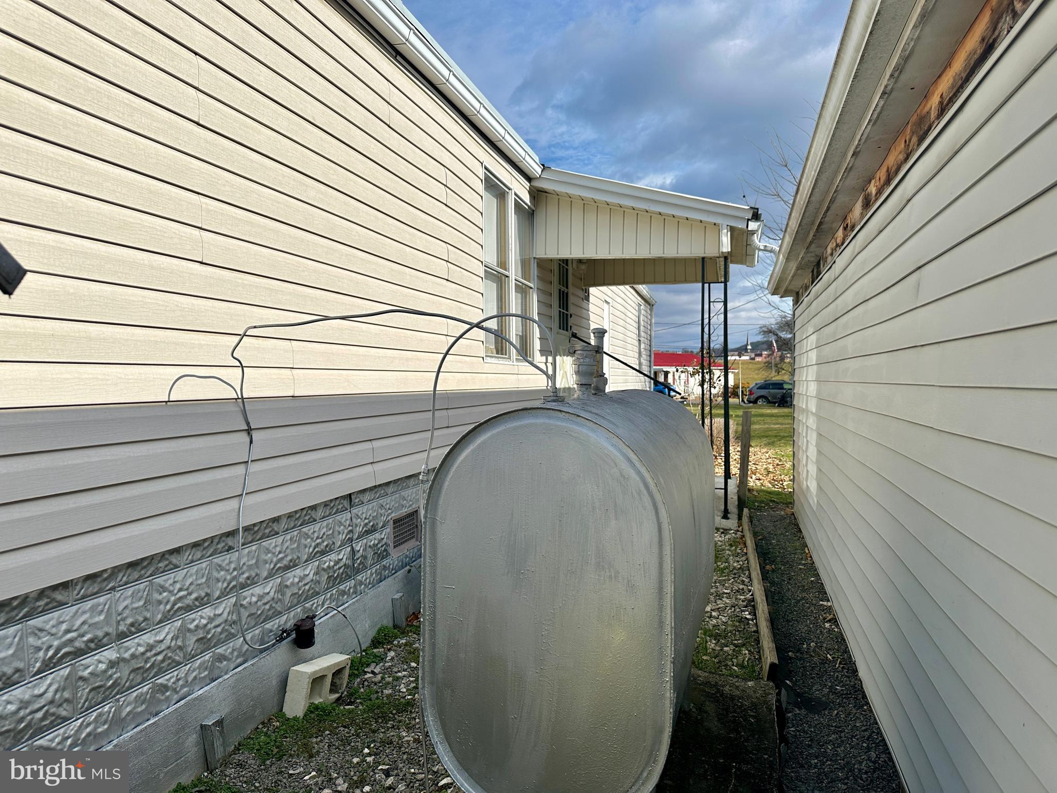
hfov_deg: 71.6
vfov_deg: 56.8
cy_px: 396
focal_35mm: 24
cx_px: 528
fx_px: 733
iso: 80
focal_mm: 6.86
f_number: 1.78
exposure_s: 1/8197
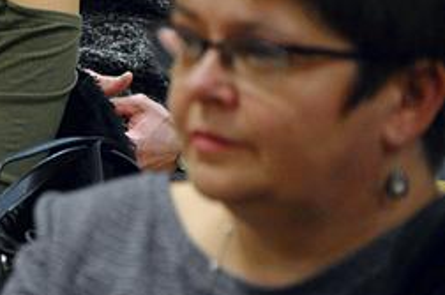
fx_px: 6119
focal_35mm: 496
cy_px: -112
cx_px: -304
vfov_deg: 2.8
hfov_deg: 4.1
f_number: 5.6
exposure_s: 1/50
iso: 2000
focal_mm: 98
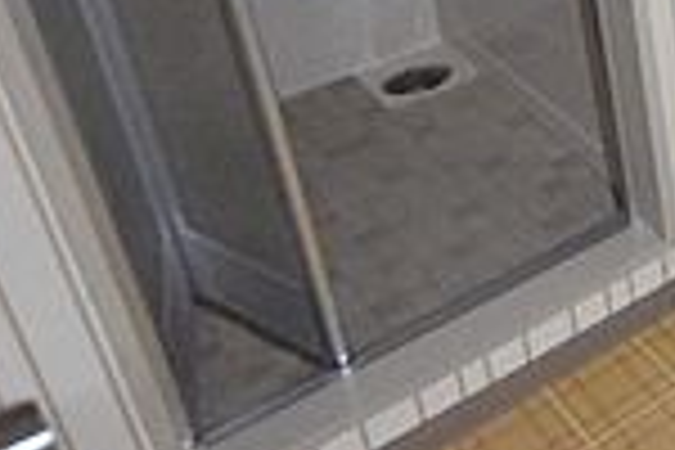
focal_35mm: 60
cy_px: -97
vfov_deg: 21.0
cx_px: 918
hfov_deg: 27.0
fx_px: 1125
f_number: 4
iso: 12800
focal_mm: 12
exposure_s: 1/50
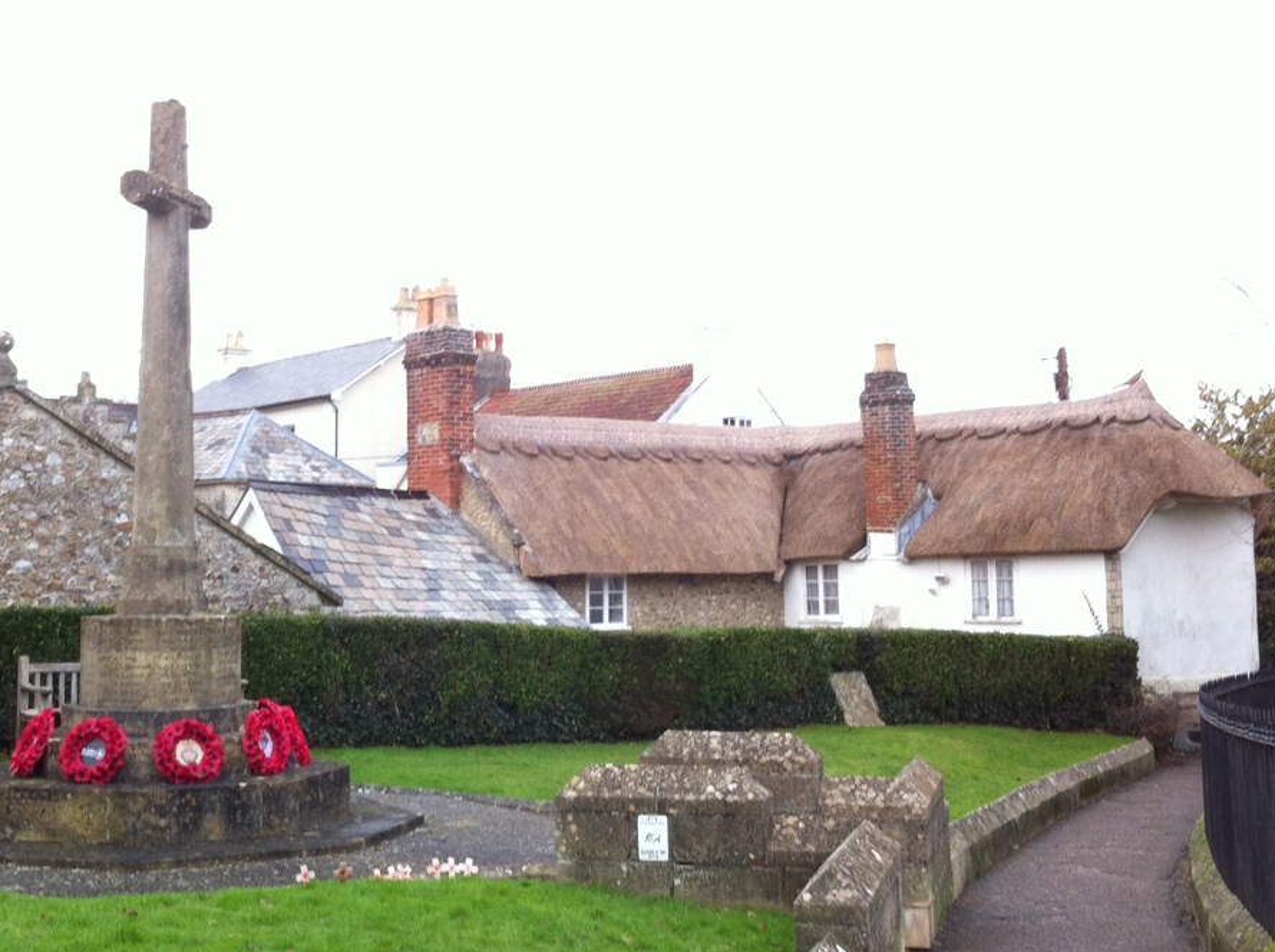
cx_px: 447
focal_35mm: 51
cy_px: 446
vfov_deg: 28.5
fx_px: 1876
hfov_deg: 37.2
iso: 80
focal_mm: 3.85
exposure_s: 1/30
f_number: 2.8
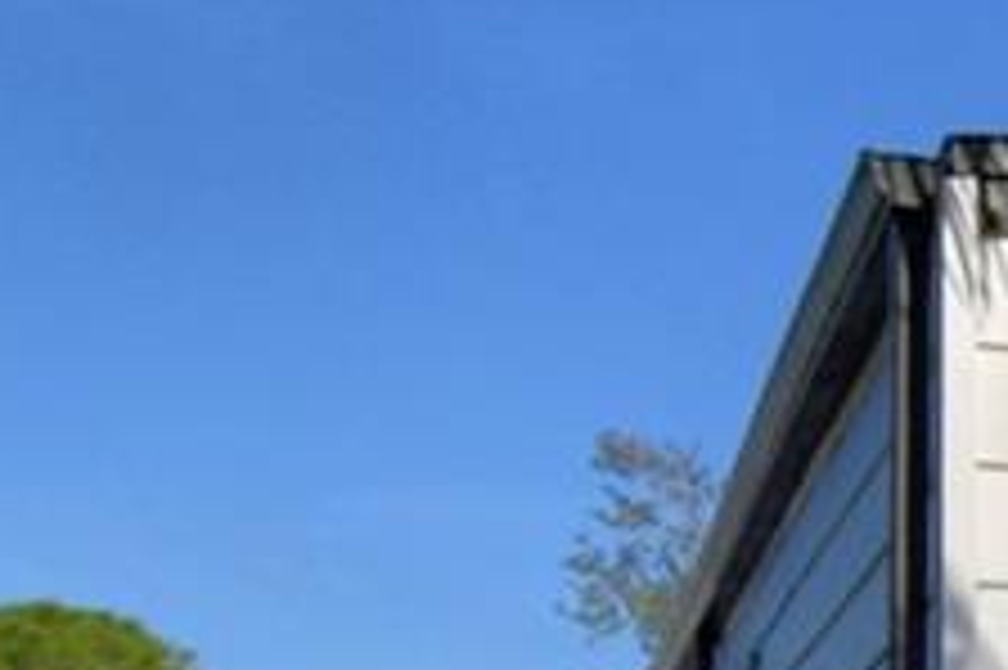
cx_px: 2610
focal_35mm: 107
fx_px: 2994
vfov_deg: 12.3
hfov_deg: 12.9
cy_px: 904
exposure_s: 1/2500
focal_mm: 10
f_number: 4.5
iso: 100
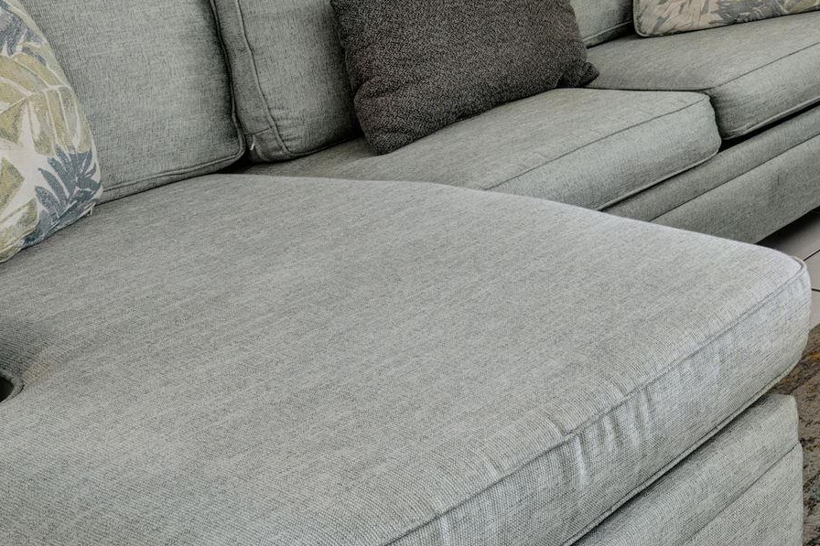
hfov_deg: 26.6
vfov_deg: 22.5
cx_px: 1286
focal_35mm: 48
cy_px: -295
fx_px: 1093
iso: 400
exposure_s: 1/13
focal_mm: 14
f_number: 11
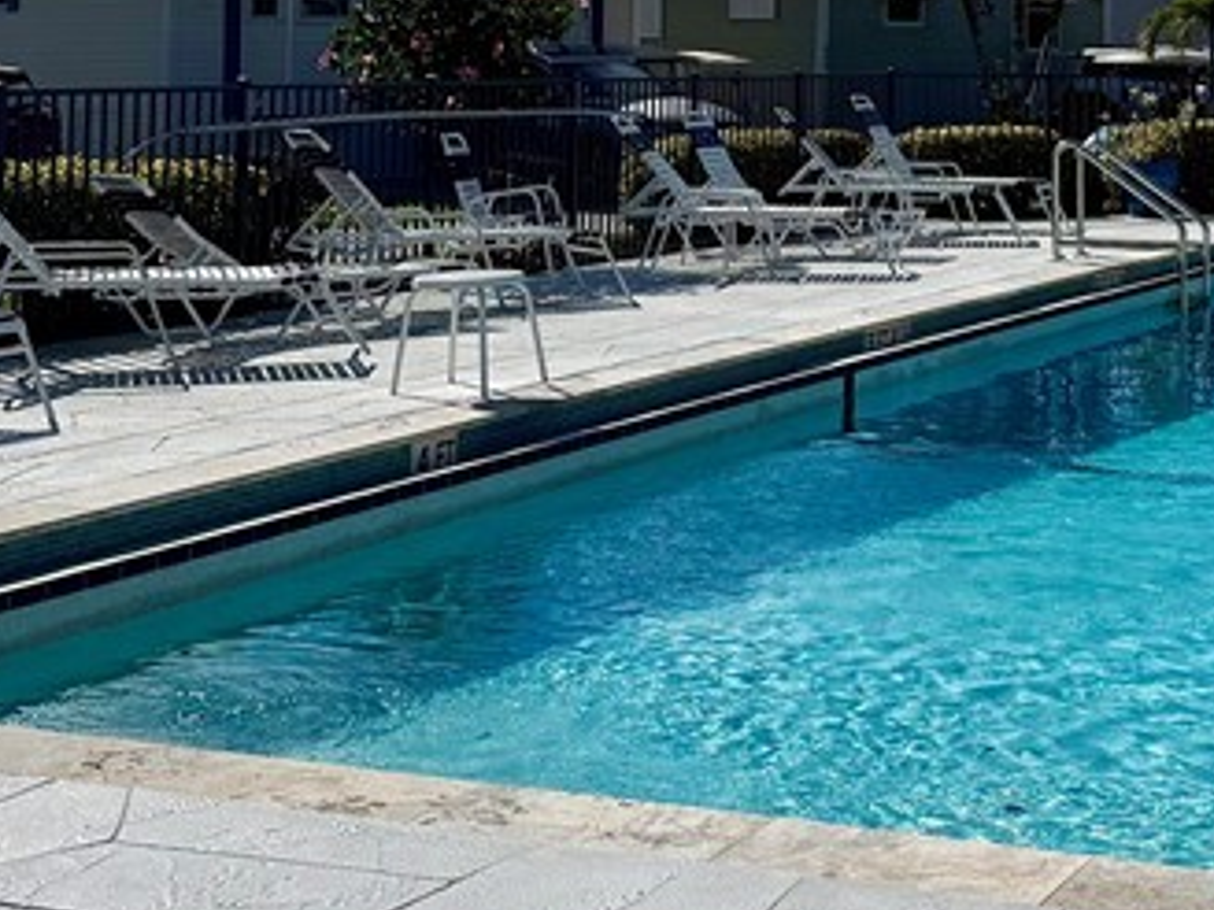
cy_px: -100
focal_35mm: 75
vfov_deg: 18.8
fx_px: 2630
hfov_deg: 25.5
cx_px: 977
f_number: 1.78
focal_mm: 6.76
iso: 64
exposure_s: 1/14286
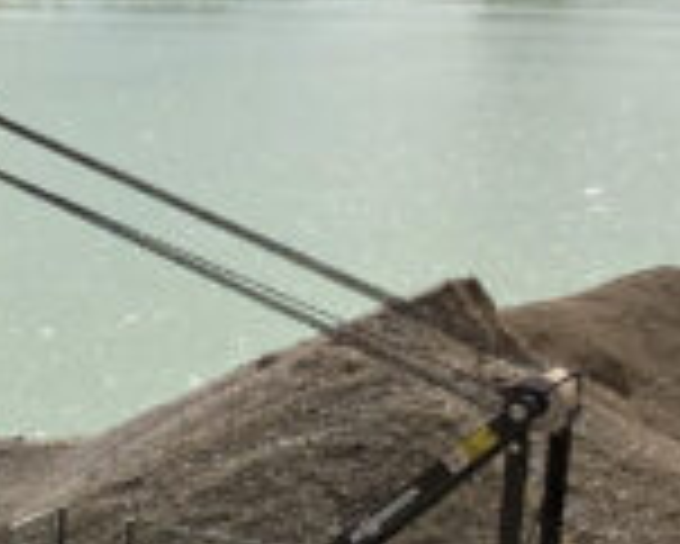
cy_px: 477
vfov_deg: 8.3
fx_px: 3726
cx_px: -603
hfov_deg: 9.8
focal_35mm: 185
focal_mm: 3.99
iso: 20
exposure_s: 1/3436
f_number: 1.8
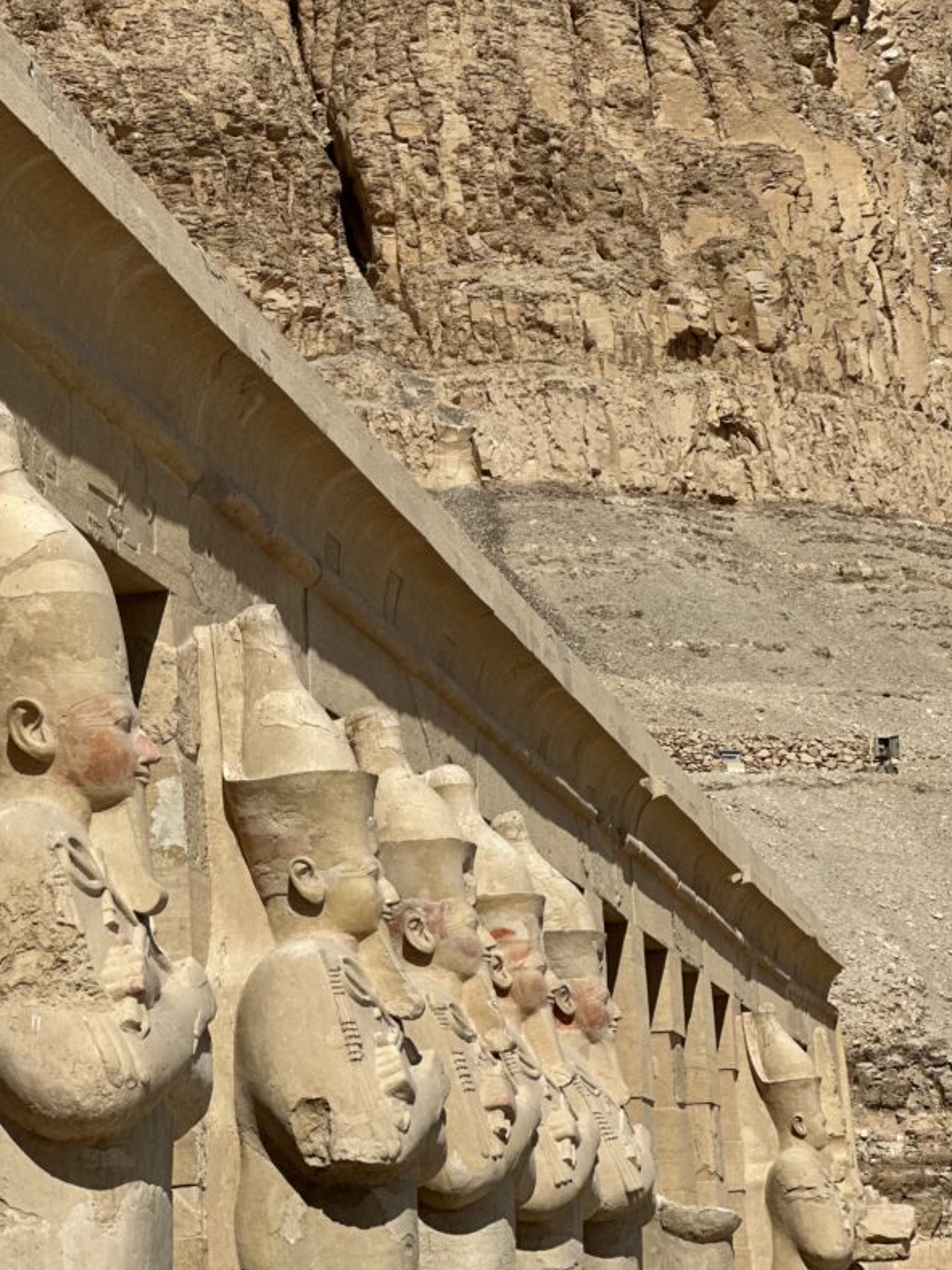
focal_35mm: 100
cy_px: 504
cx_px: 398
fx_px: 3667
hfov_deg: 14.8
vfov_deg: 19.6
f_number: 2.8
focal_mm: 9
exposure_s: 1/2273
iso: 32
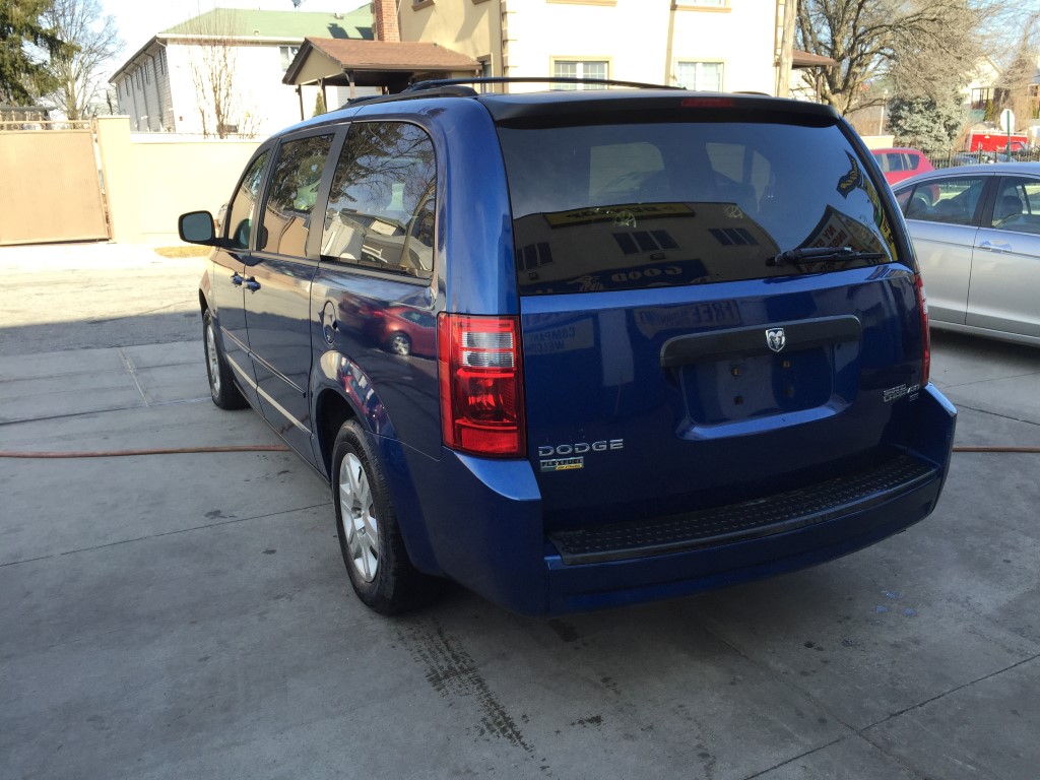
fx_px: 871
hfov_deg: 61.7
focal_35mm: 29
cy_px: 390
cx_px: 520
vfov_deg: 48.2
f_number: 2.2
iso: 32
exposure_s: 1/460
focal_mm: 4.15
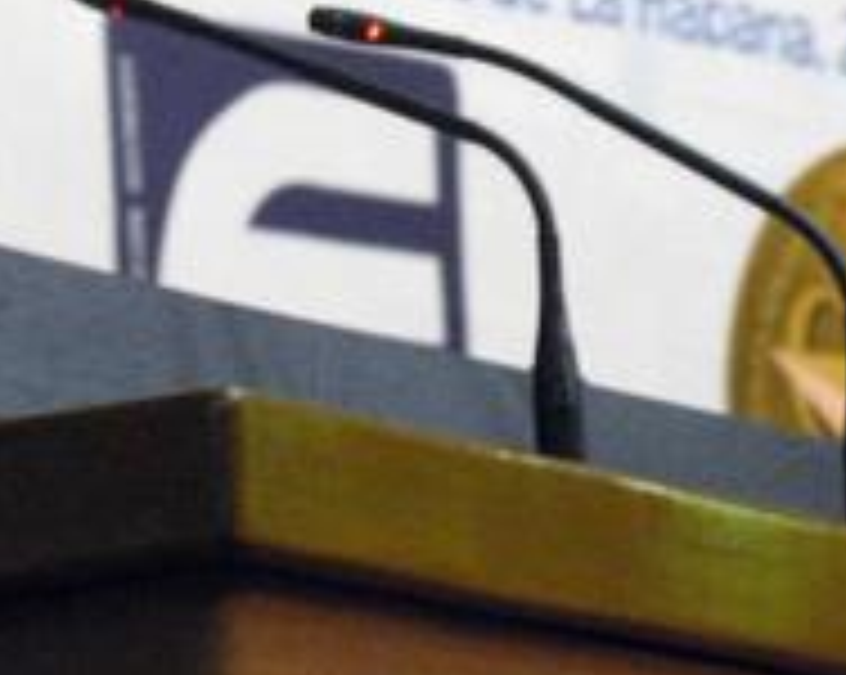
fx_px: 10355
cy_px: -63
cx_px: 108
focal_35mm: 414
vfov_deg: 3.7
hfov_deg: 4.7
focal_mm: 92
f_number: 11
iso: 1600
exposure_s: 1/20
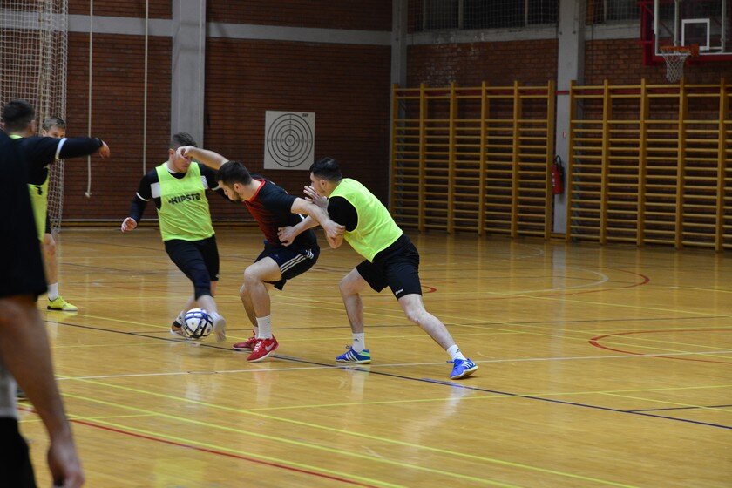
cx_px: 366
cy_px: 244
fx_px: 2440
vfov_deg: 11.4
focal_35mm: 120
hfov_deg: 17.1
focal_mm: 120
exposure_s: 1/160
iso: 3200
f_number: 6.3
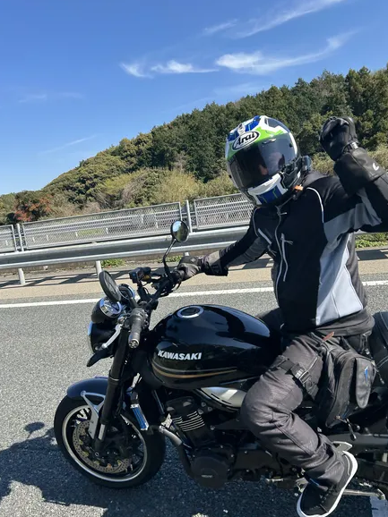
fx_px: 404
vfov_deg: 65.3
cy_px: 260
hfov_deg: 51.3
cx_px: 198
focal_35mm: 27
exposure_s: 1/2762
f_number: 1.5
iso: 50
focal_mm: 5.7
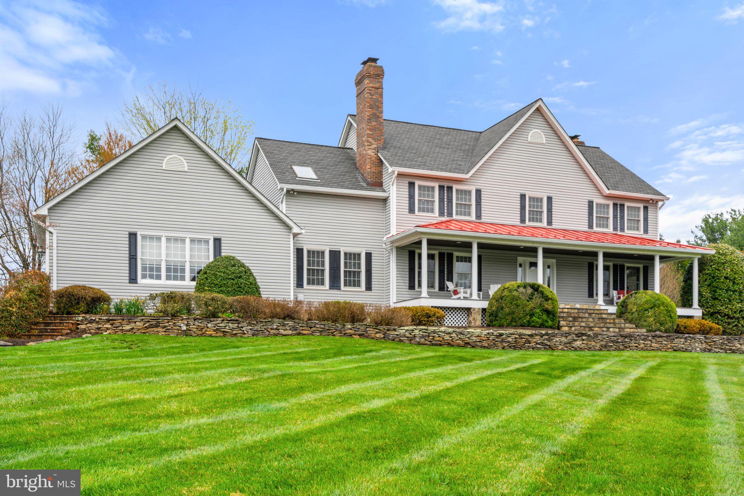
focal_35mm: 35
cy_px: 248
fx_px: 723
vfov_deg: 37.8
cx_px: 372
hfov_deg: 54.4
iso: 200
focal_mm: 35
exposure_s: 1/200
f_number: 13
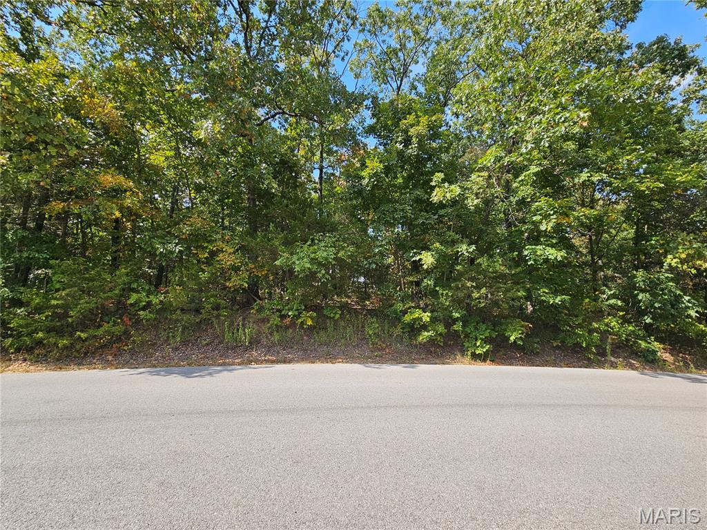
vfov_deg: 89.9
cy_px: 265
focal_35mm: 13
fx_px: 266
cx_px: 354
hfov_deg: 106.2
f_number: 2.2
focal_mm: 2.2
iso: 50
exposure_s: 1/1252
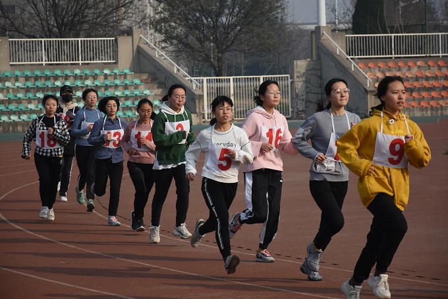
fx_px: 2090
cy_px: 150
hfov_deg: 12.2
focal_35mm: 168
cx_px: 224
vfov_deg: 8.2
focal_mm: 112
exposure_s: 1/2000
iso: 400
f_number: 5.6
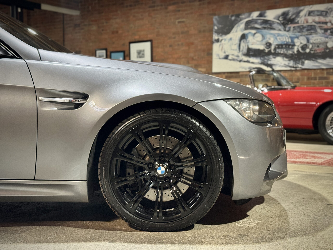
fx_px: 462
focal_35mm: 48
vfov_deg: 30.3
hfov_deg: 39.7
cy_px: 125
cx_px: 166
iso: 320
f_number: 1.78
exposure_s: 1/33
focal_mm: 6.76
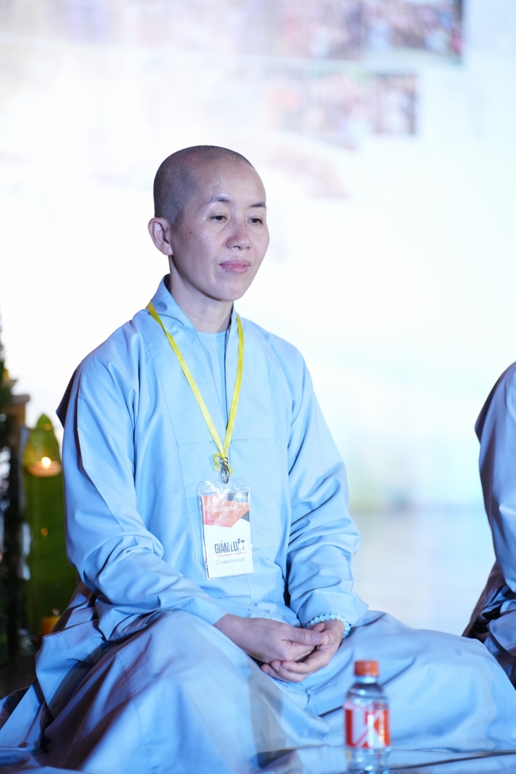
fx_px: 2838
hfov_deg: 10.4
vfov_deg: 15.5
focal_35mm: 132
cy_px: 387
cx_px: 258
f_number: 2.8
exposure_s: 1/160
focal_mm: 132
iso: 1600
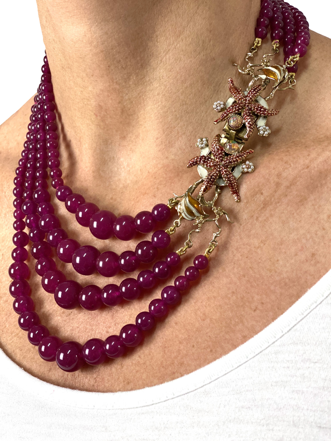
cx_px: 166
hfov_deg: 28.0
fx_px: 663
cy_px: 220
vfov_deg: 36.8
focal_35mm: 52
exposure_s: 1/100
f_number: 2
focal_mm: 6
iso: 160
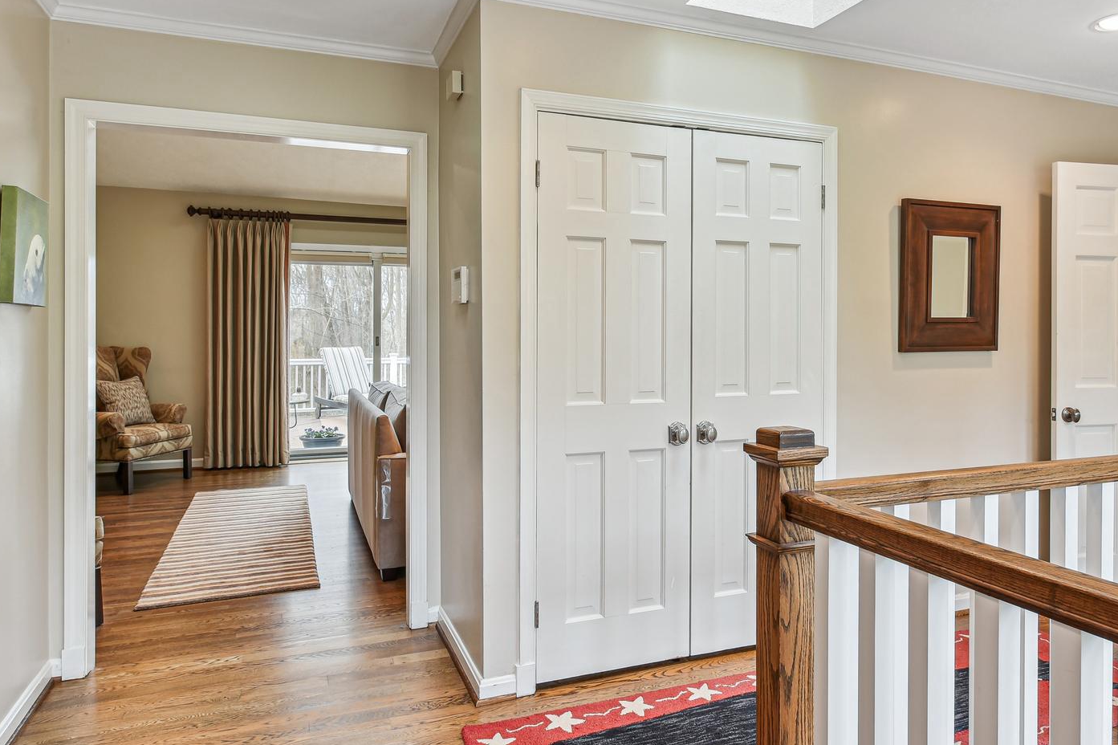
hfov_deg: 71.3
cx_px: 619
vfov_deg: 51.1
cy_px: 325
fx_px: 776
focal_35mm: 25
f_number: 8
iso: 200
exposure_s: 1/25
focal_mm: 17
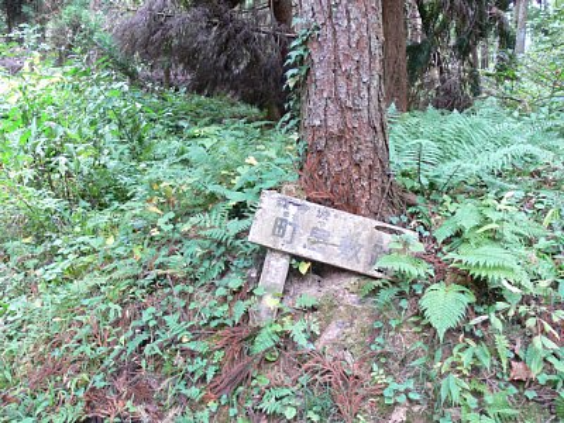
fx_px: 570
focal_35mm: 35
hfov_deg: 52.6
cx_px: 282
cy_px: 212
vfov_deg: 40.7
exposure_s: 1/15
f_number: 2.8
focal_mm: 7.5
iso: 200
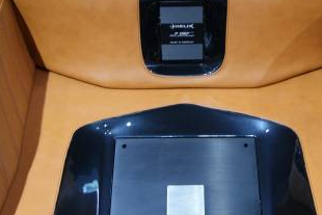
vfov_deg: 21.5
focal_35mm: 63
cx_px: 205
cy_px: 78
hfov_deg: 31.7
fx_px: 564
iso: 400
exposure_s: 1/20
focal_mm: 26
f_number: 4.5
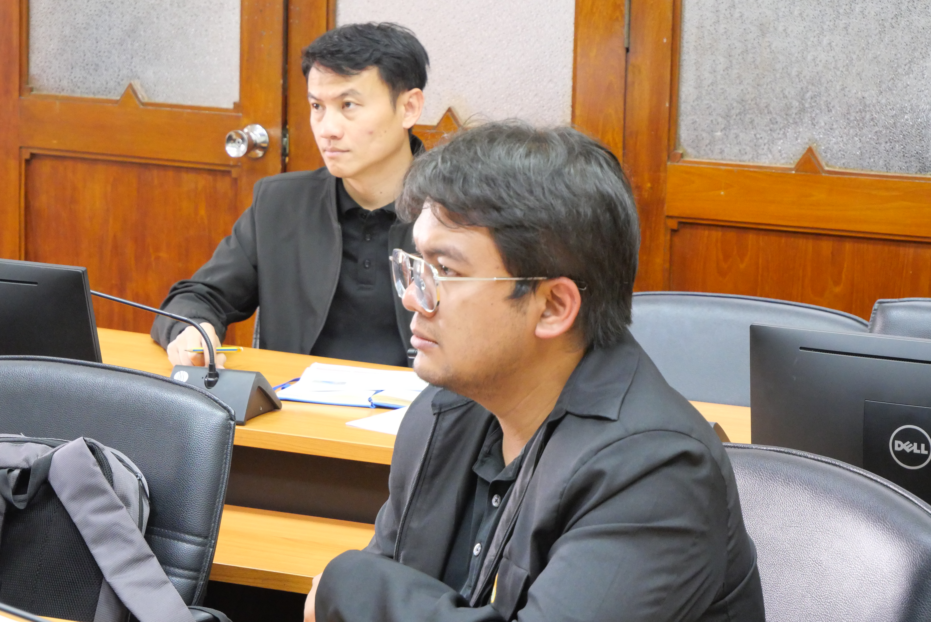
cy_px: 311
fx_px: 2846
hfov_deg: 18.6
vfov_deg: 12.5
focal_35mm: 110
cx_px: 466
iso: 3200
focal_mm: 53
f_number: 5.6
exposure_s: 1/15
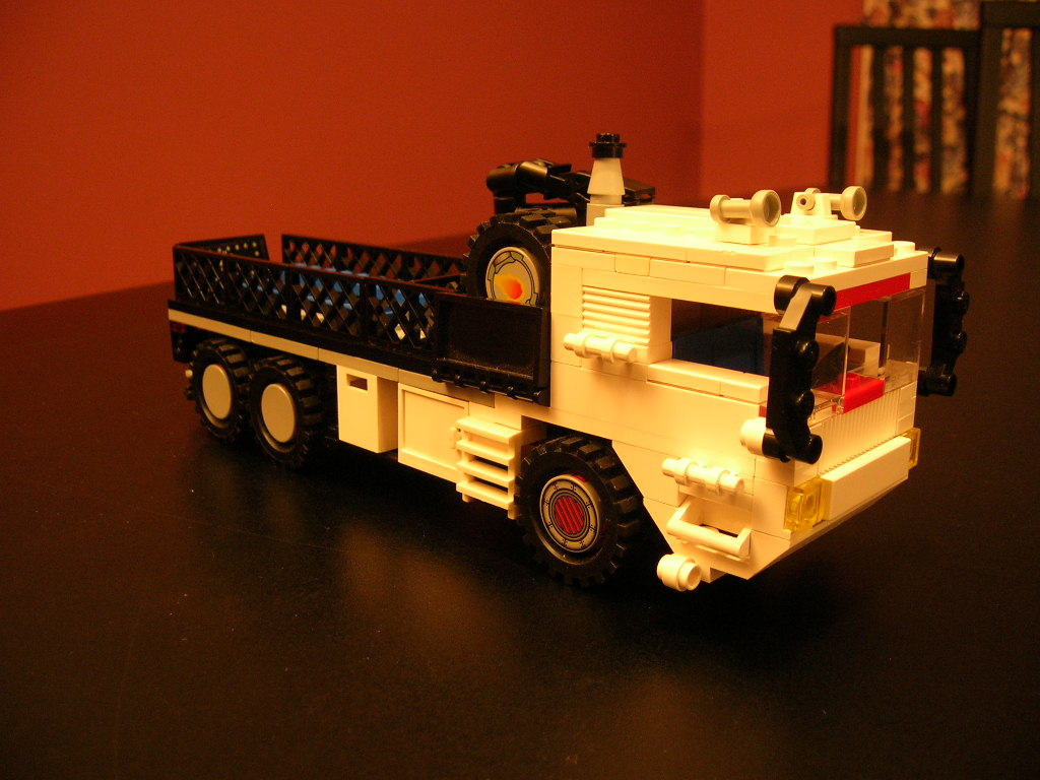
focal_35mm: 34
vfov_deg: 41.8
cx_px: 520
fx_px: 1021
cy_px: 390
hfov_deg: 54.0
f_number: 2.9
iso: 100
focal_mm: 5.7
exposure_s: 1/4.2
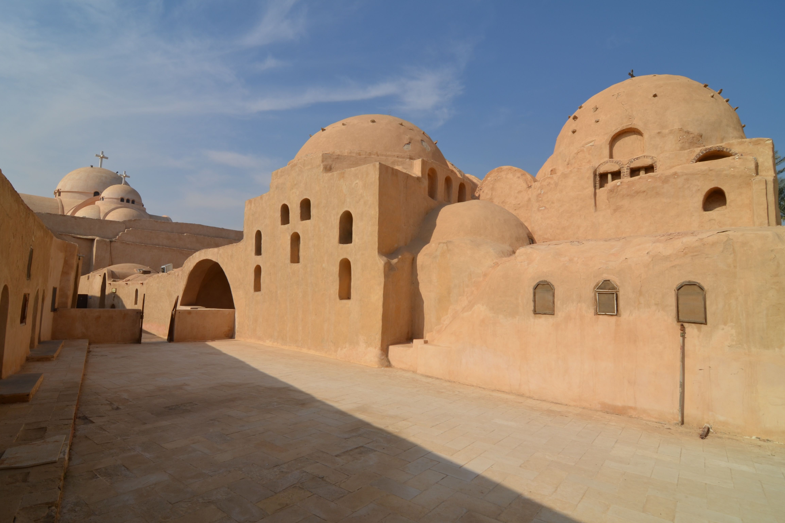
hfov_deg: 91.5
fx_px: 382
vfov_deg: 68.8
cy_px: 261
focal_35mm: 18
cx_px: 389
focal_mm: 11
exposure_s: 1/320
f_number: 9
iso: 100
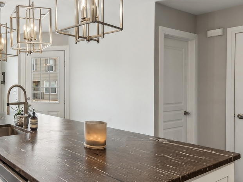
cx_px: 29
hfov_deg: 53.3
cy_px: 90
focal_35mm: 30
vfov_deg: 46.8
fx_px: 211
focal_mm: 12
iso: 200
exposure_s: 1/13
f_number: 9
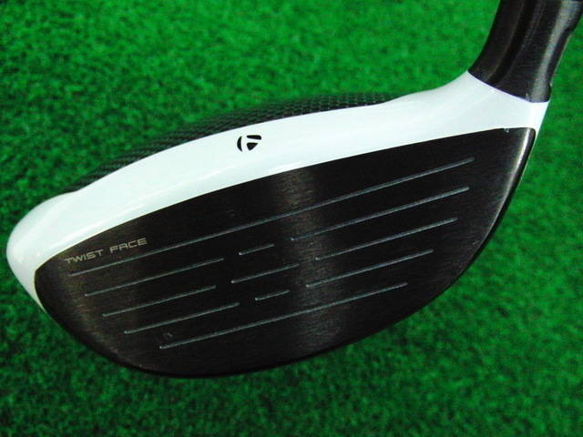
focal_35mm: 37
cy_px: 218
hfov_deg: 50.1
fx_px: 623
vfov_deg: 38.7
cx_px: 292
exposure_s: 1/250
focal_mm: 6.42
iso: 3200
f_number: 3.6
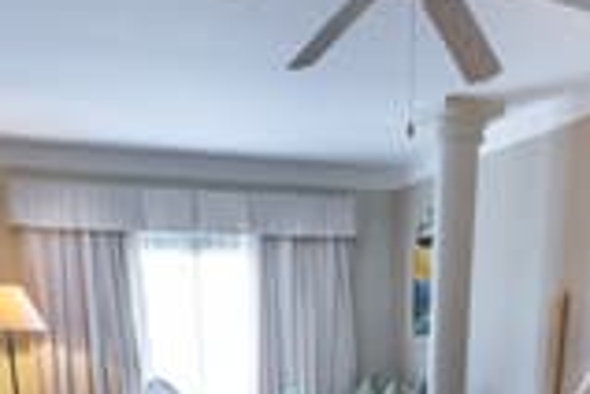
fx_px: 721
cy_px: 541
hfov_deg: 44.2
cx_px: 364
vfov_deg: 25.3
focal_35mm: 44
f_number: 8
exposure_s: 1/2.5
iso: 200
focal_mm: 14
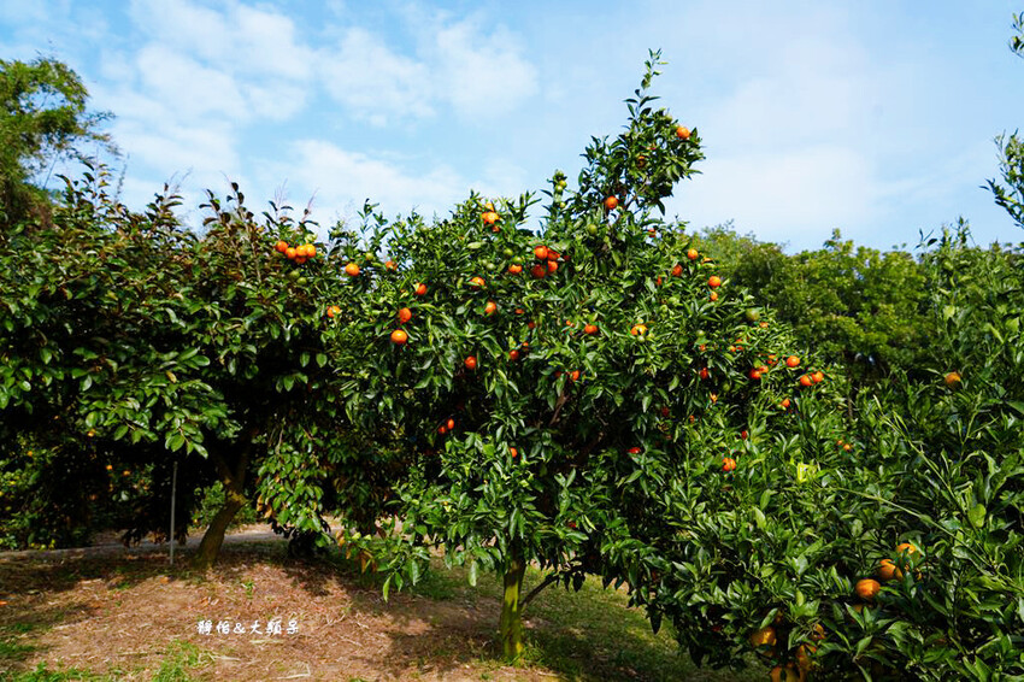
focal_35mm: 24
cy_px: 341
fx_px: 682
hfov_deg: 73.8
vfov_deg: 53.1
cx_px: 512
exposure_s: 1/500
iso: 320
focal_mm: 24
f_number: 8
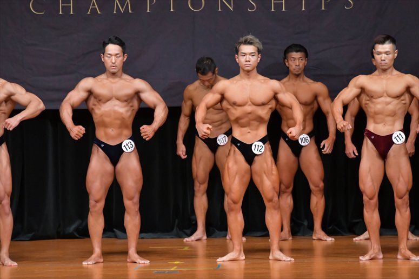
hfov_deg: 7.6
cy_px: 140
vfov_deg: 5.1
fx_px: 3141
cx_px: 210
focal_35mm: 270
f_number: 5.6
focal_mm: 180
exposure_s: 1/400
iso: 5000
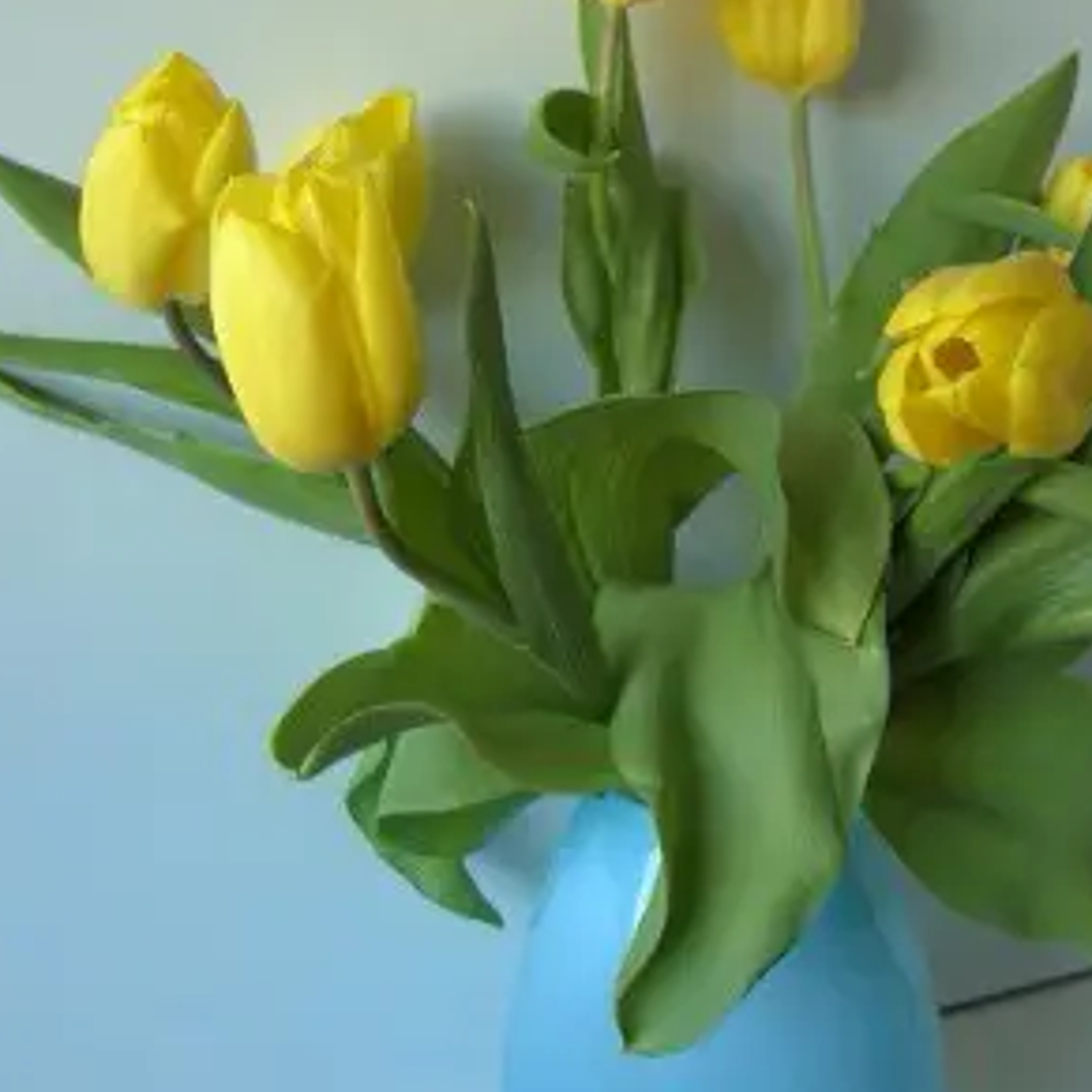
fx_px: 2106
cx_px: 711
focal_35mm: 59
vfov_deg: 29.0
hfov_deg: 28.9
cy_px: 467
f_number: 2.8
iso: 100
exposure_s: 1/50
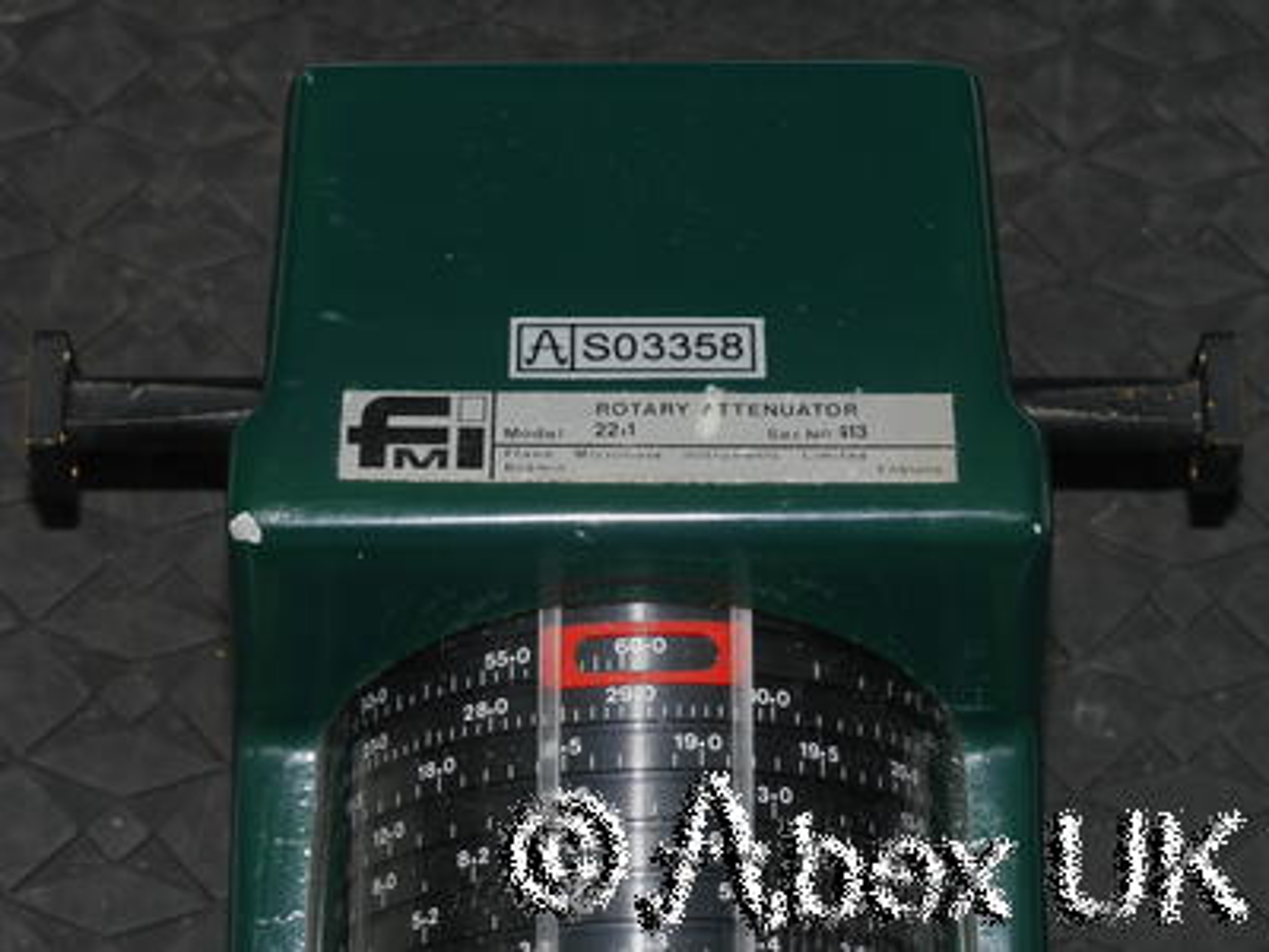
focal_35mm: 92
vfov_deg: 16.1
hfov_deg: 21.3
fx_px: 3373
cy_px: 476
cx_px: 634
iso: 400
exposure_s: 1/60
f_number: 11
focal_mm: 46
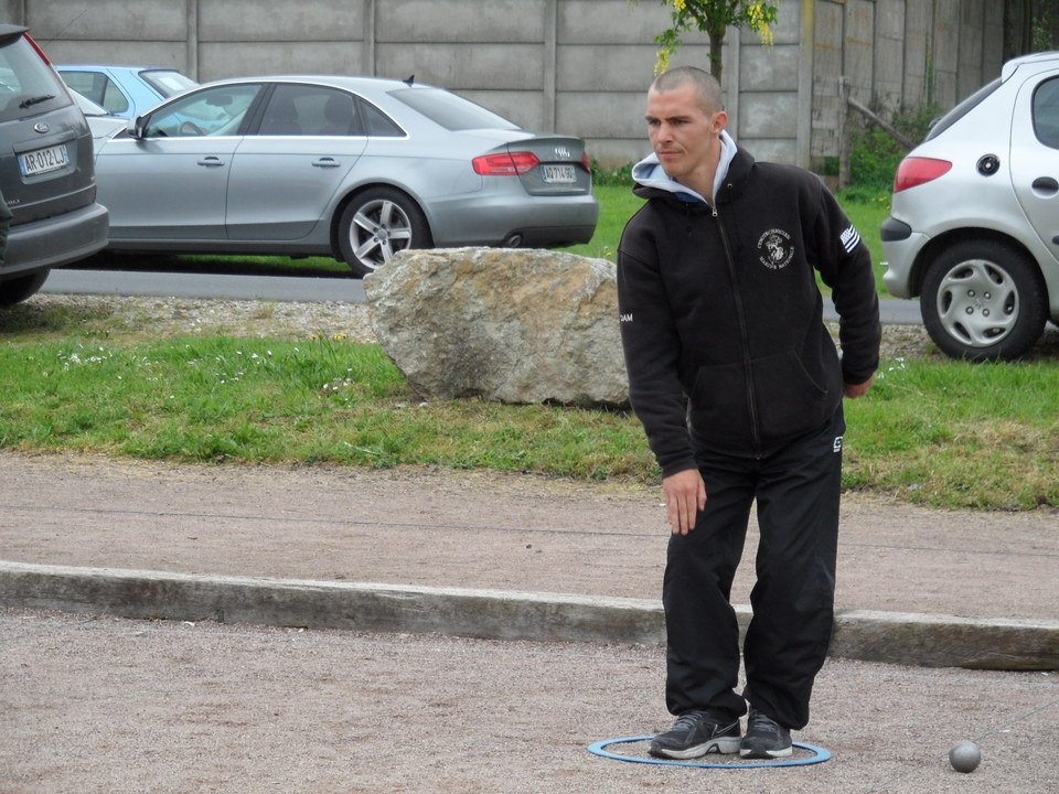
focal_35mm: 150
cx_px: 530
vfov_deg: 9.9
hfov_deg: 13.2
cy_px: 397
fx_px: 4589
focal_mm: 24.6
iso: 100
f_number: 4.4
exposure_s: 1/125
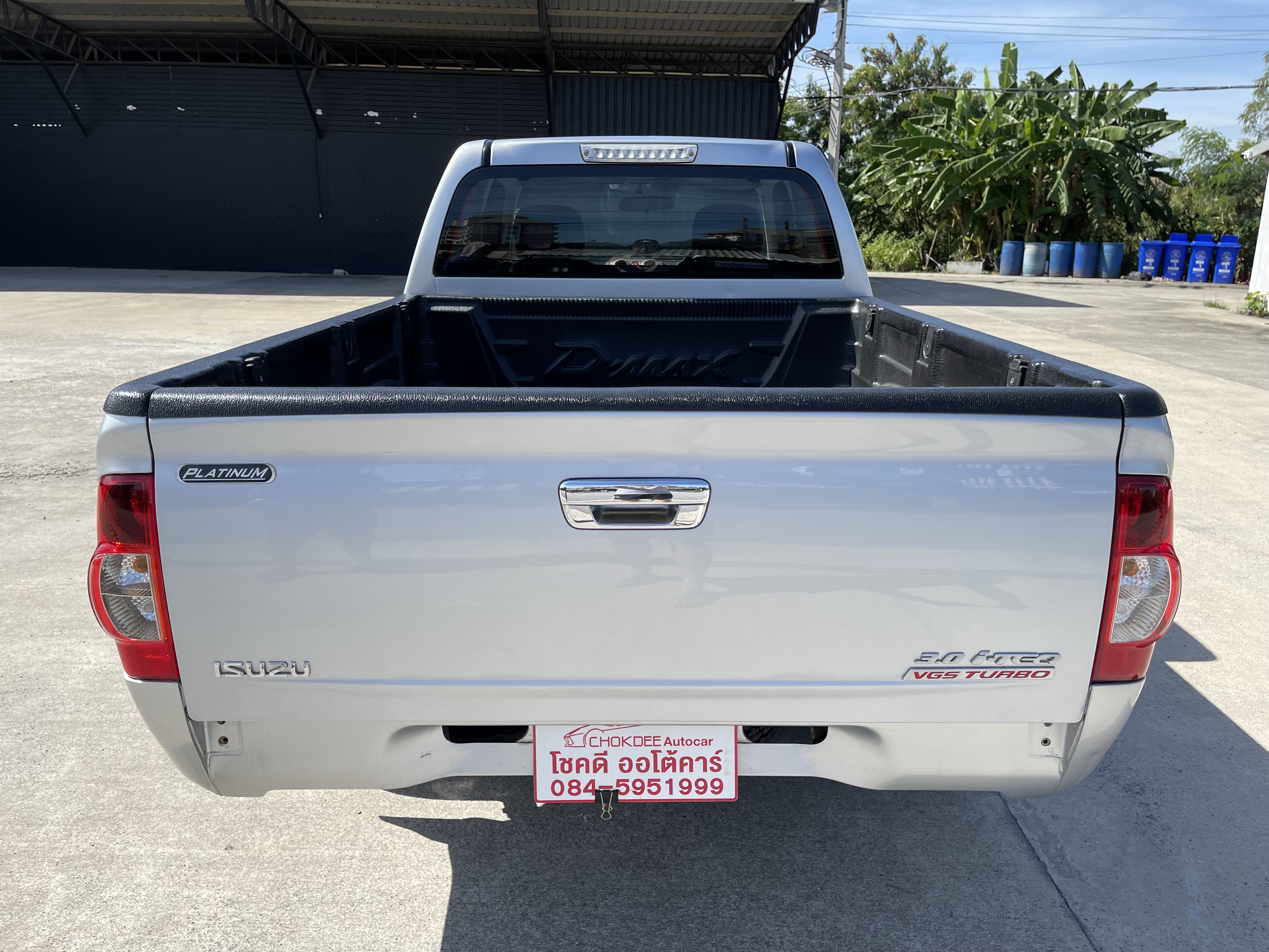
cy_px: 476
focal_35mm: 26
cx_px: 634
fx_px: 953
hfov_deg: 67.3
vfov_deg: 53.1
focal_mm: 5.1
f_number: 1.6
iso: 32
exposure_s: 1/2786
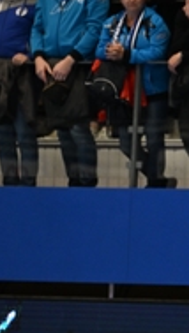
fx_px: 3236
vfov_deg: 5.9
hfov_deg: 3.3
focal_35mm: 365
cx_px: 480
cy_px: 226
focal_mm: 110
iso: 2000
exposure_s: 1/1250
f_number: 2.8
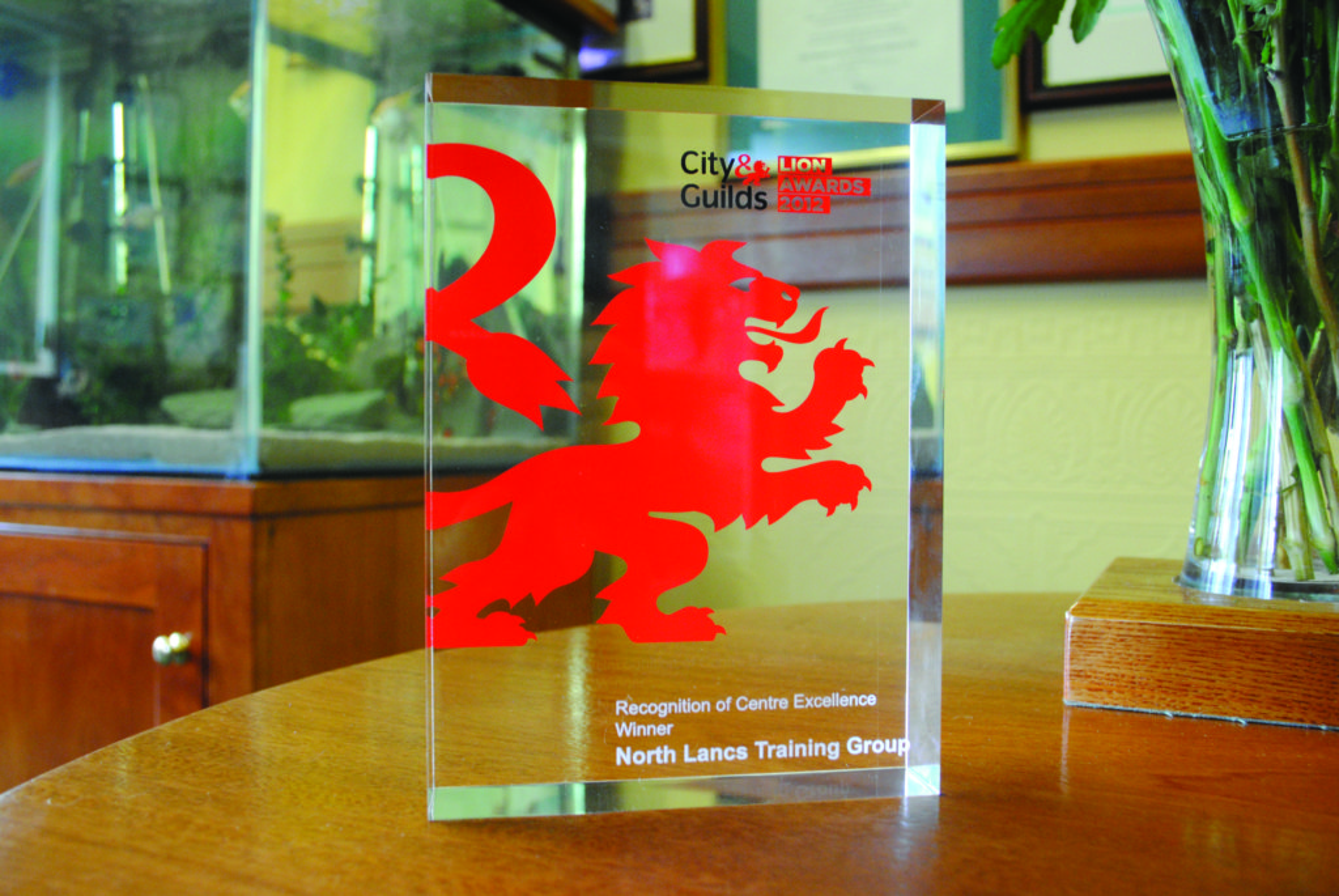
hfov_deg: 61.9
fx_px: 1117
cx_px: 670
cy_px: 448
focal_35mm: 30
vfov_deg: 43.7
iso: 800
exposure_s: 1/15
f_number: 5.6
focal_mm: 20
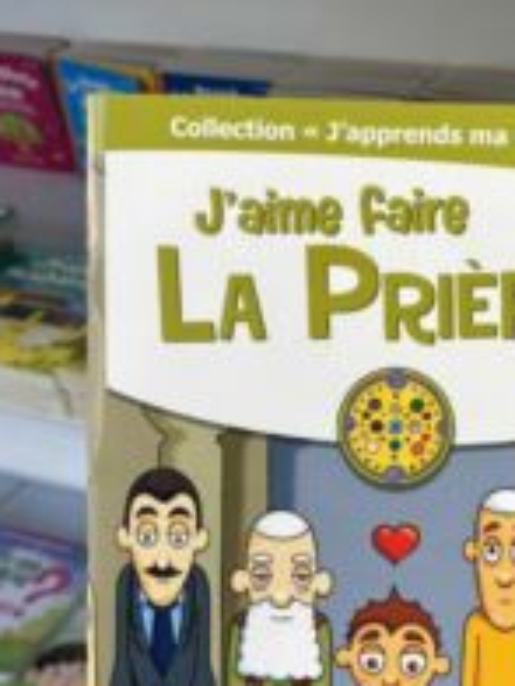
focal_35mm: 53
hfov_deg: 27.1
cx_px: 399
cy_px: 420
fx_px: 1051
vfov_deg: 36.0
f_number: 1.6
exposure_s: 1/100
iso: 64
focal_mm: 5.96
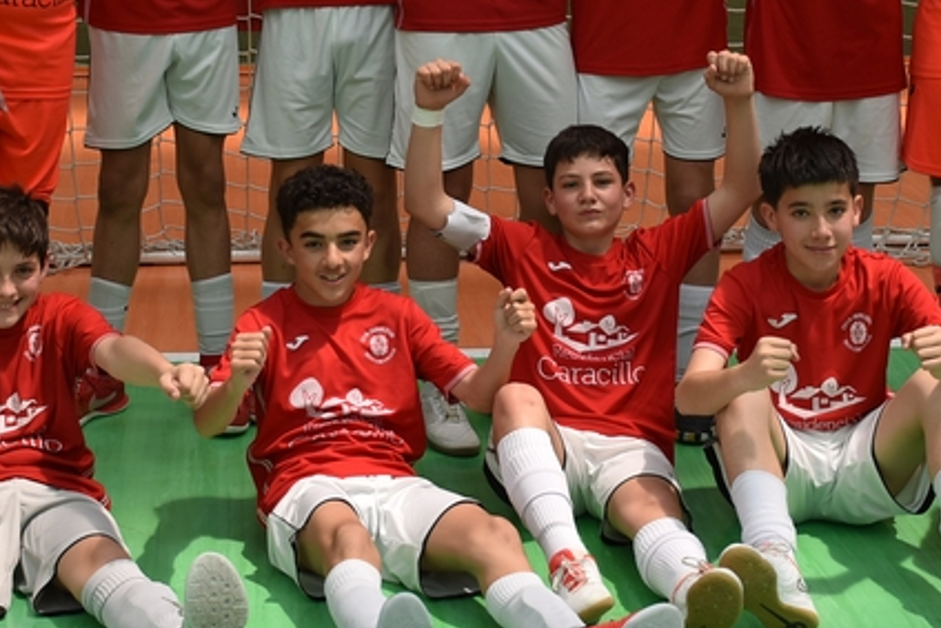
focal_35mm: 86
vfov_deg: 15.8
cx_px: 506
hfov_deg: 23.6
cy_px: 153
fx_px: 2250
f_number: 4
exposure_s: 1/250
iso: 100
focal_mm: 27
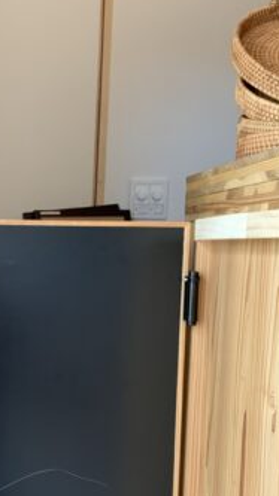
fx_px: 895
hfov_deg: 17.0
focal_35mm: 68
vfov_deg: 30.7
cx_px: -45
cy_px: 338
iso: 500
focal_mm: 4.25
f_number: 1.8
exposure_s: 1/30
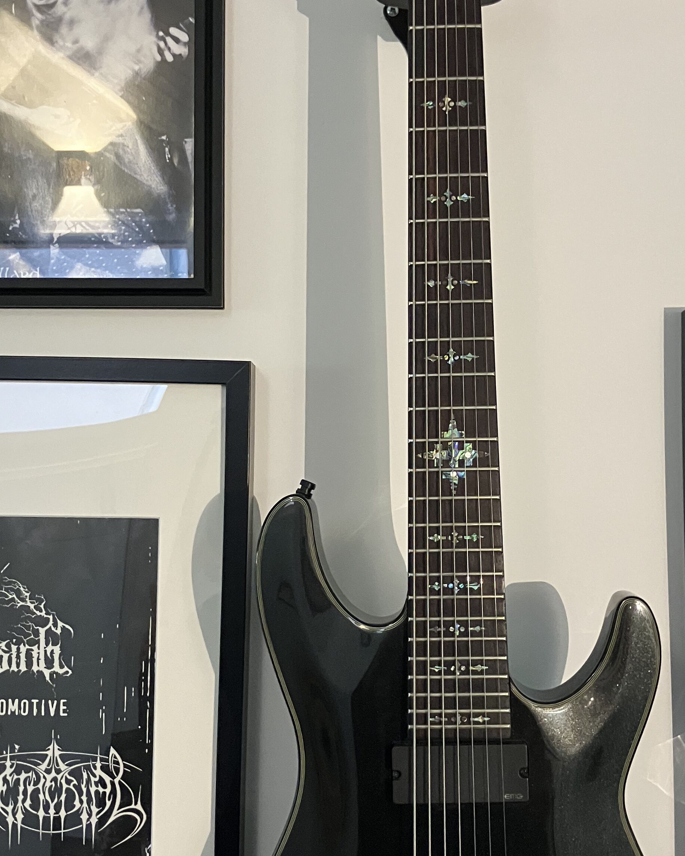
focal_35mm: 48
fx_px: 1216
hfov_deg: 31.4
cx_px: 398
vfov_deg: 38.7
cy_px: 472
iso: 250
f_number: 1.8
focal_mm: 3.99
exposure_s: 1/50
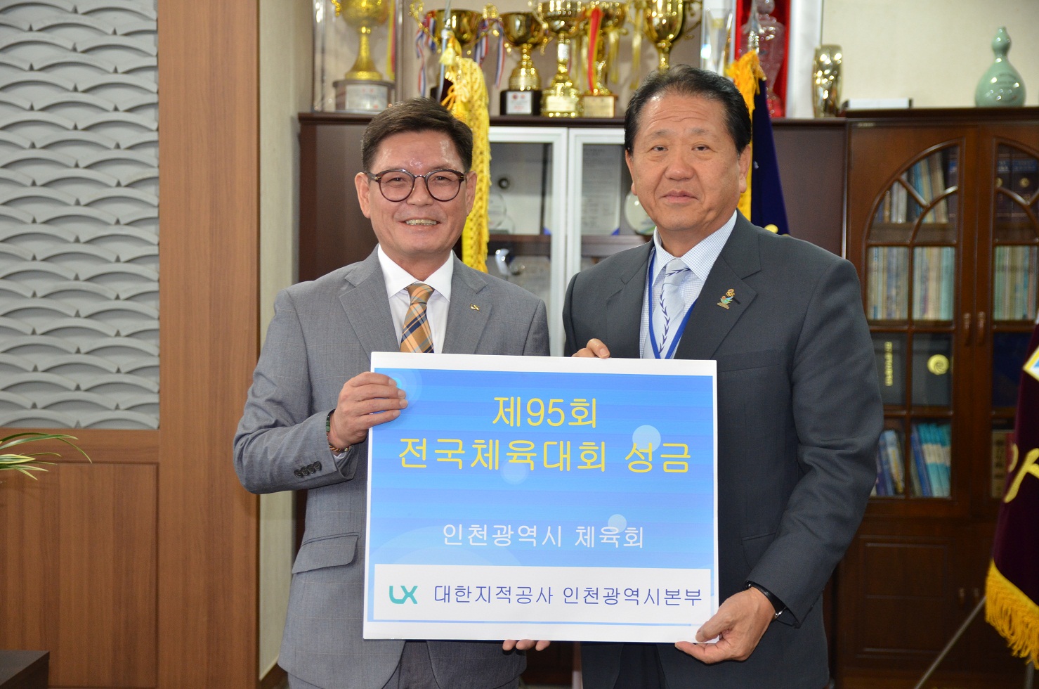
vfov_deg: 25.0
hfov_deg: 36.9
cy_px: 344
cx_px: 520
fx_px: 1555
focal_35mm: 54
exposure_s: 1/60
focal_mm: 36
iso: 800
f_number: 2.8
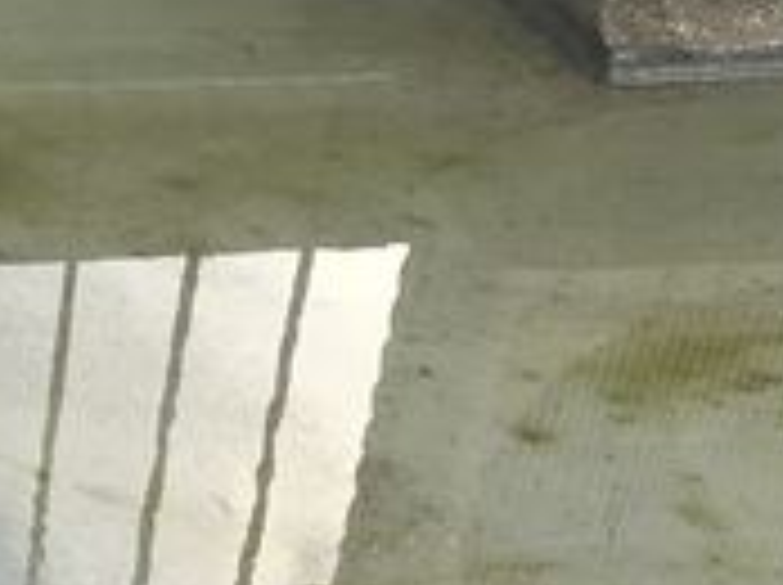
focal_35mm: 103
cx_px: -378
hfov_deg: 17.3
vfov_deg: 14.0
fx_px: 2327
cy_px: 670
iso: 20
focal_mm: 3.99
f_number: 1.8
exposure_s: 1/392
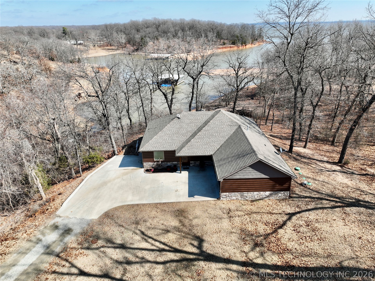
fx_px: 260
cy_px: 140
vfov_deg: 56.8
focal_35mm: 24
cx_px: 188
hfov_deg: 71.6
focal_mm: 12.29
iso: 120
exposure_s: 1/1600
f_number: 2.8
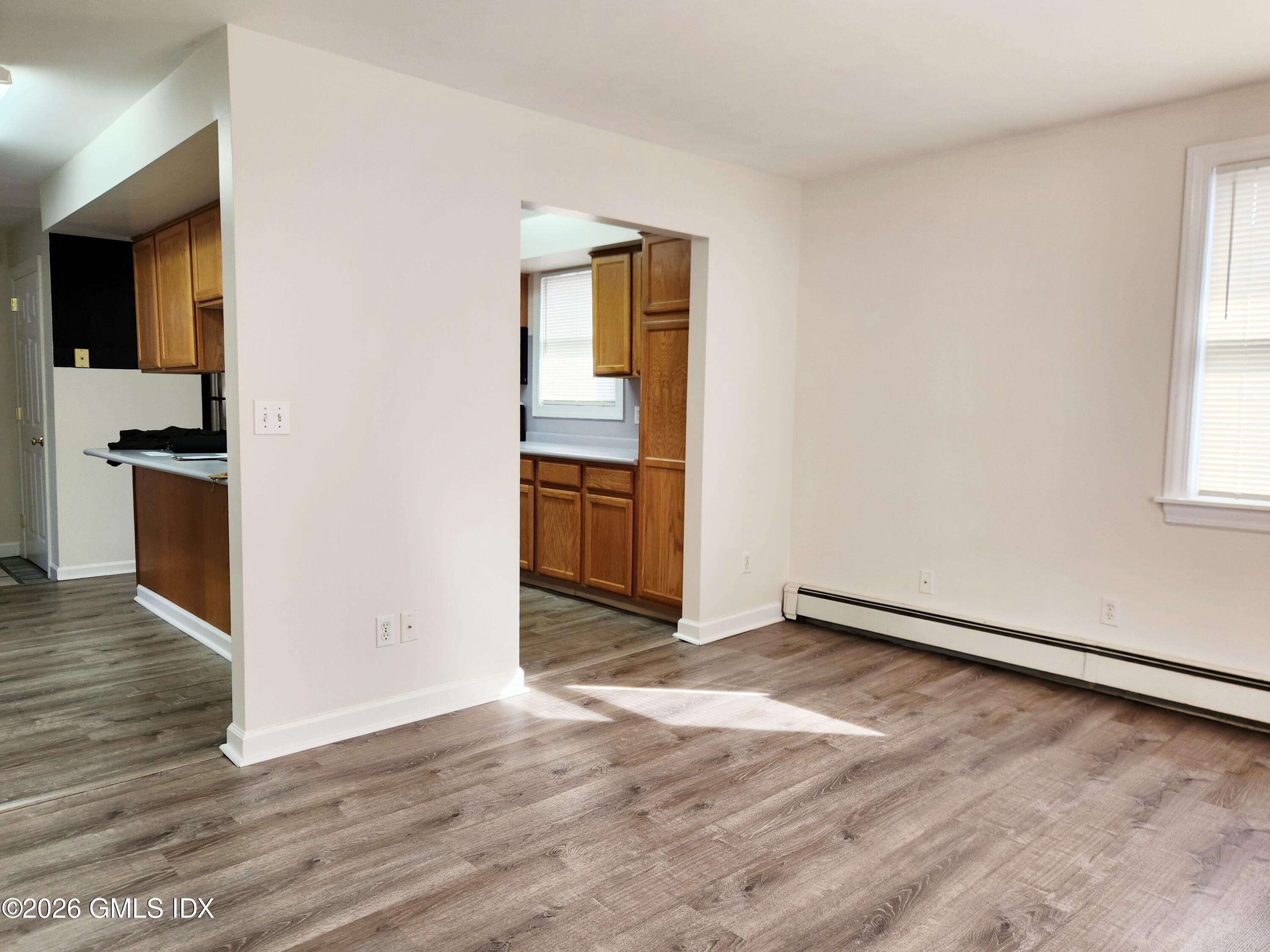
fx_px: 844
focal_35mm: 23
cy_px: 476
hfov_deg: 73.9
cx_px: 635
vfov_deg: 58.9
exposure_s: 1/120
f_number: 1.8
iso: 80
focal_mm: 5.4
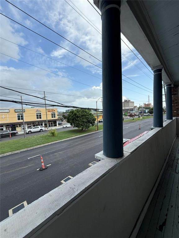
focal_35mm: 14
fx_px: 97
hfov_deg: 85.7
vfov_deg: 102.1
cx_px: 90
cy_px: 119
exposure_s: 1/779
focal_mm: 2.22
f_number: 2.2
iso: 50
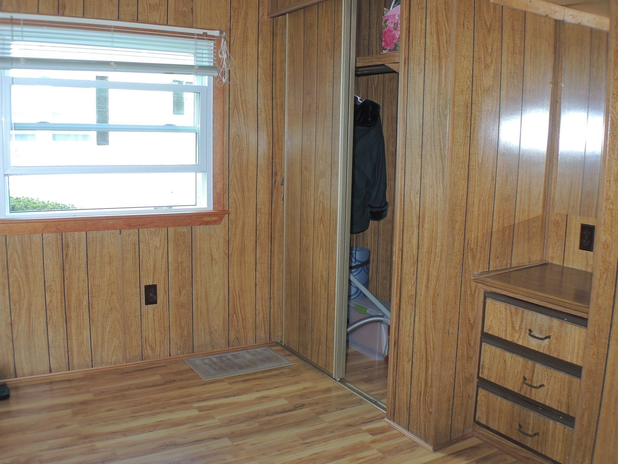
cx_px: 309
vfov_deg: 33.6
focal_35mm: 43
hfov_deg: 43.9
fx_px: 768
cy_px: 232
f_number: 3.4
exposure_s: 1/30
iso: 200
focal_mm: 7.6
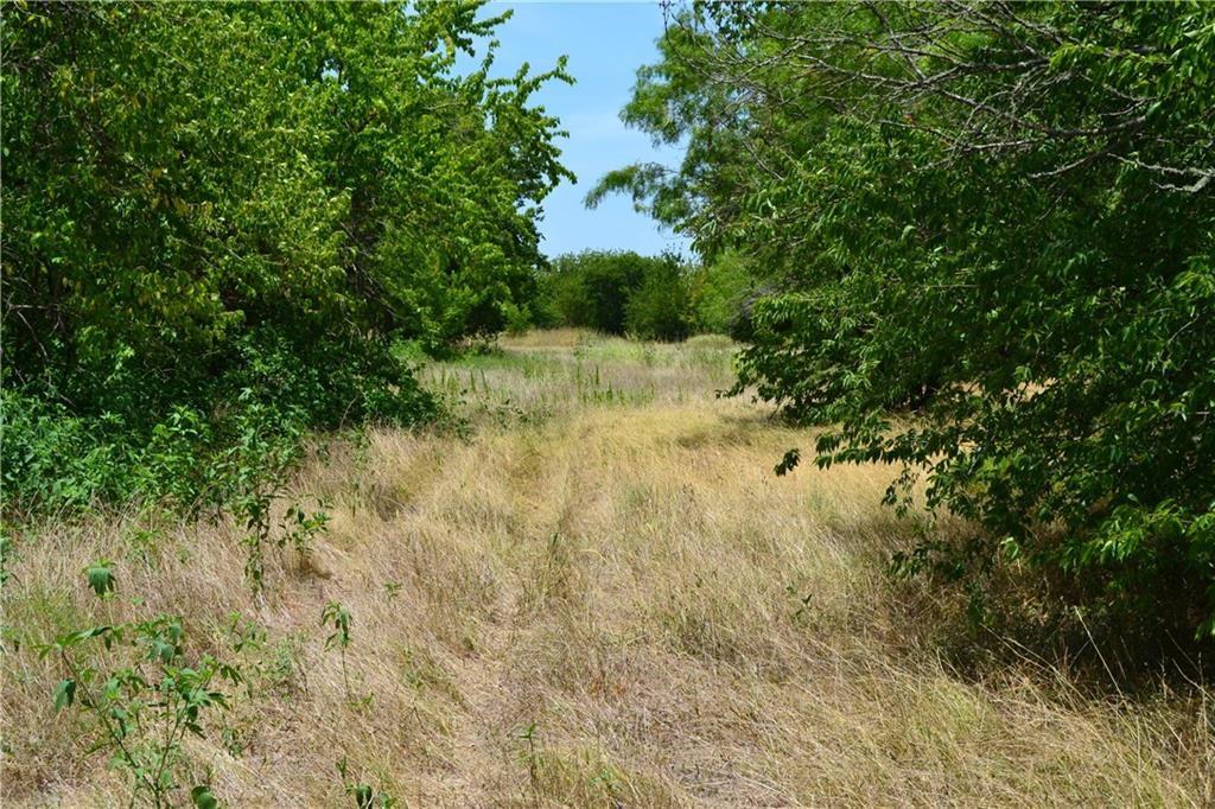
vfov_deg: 28.1
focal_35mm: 48
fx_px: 1619
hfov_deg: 41.1
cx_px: 608
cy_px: 404
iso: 400
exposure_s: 1/500
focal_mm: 32
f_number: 11
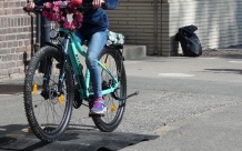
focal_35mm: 208
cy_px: 42
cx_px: 112
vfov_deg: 6.3
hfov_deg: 10.1
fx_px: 1371
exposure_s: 1/500
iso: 80
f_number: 4.9
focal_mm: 19.2
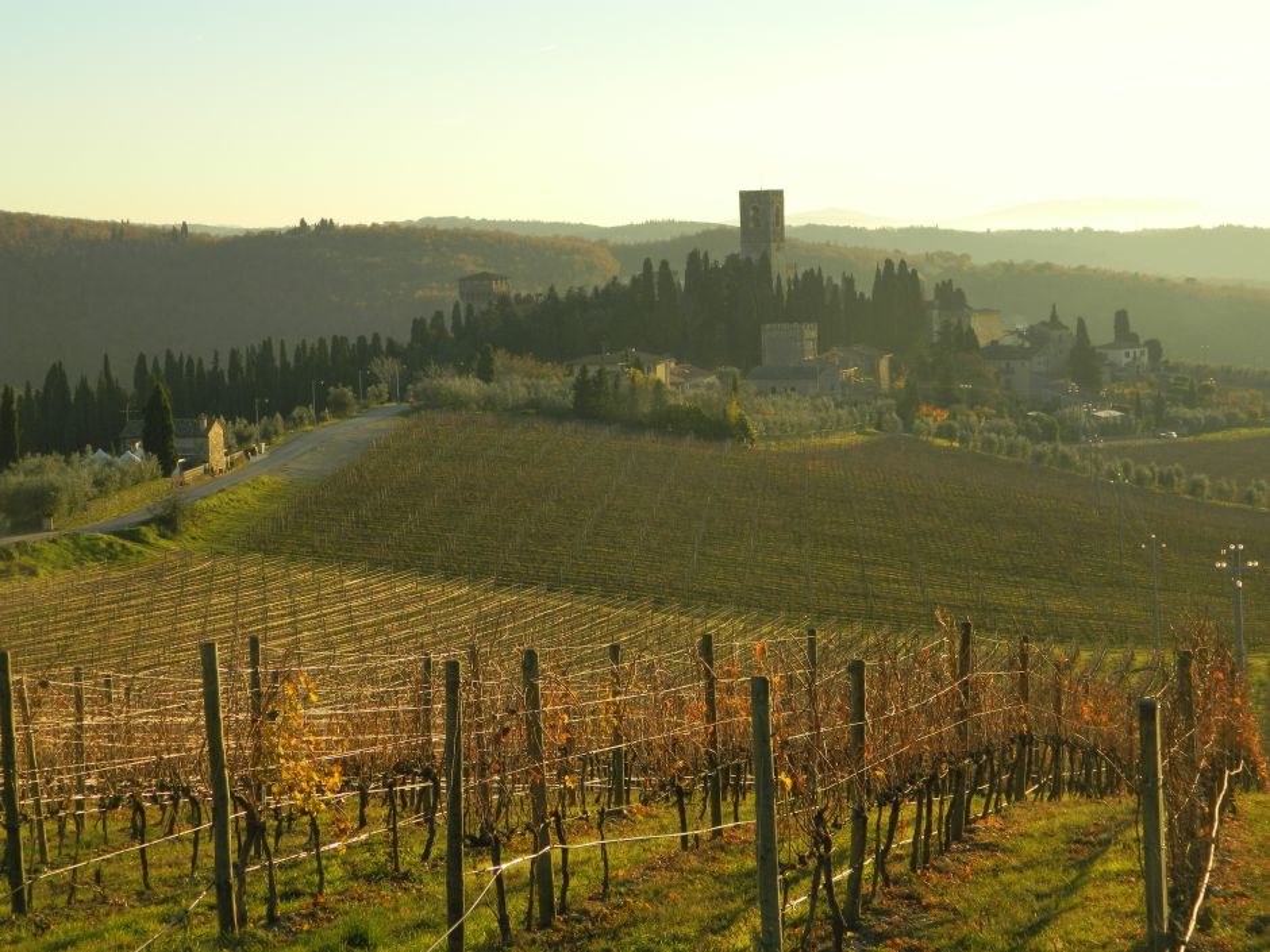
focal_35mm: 70
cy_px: 476
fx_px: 2568
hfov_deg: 27.8
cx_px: 635
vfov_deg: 21.0
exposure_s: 1/400
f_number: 4
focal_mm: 12.6
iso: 110
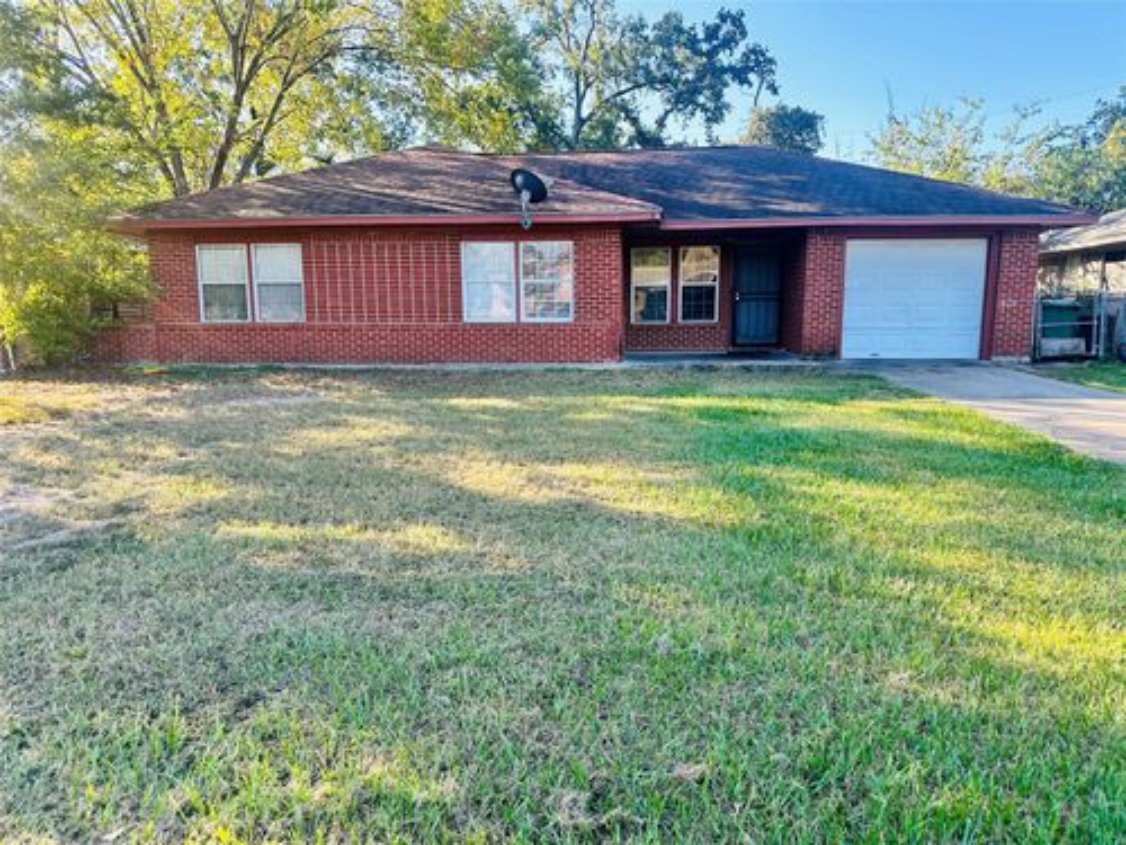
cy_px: 422
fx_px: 781
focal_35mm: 24
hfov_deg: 71.6
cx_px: 563
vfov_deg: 56.8
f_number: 1.78
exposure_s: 1/471
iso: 80
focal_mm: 6.86
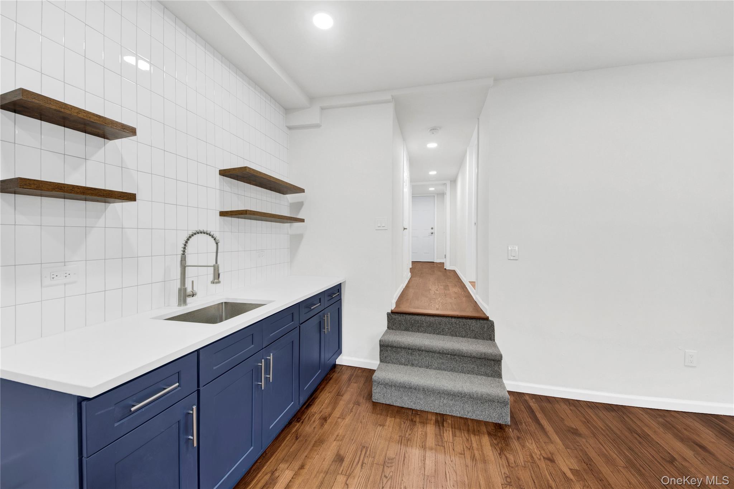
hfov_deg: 73.7
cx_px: 367
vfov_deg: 53.1
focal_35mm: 24
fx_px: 489
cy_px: 244
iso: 100
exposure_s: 1/5
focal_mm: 16
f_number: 9
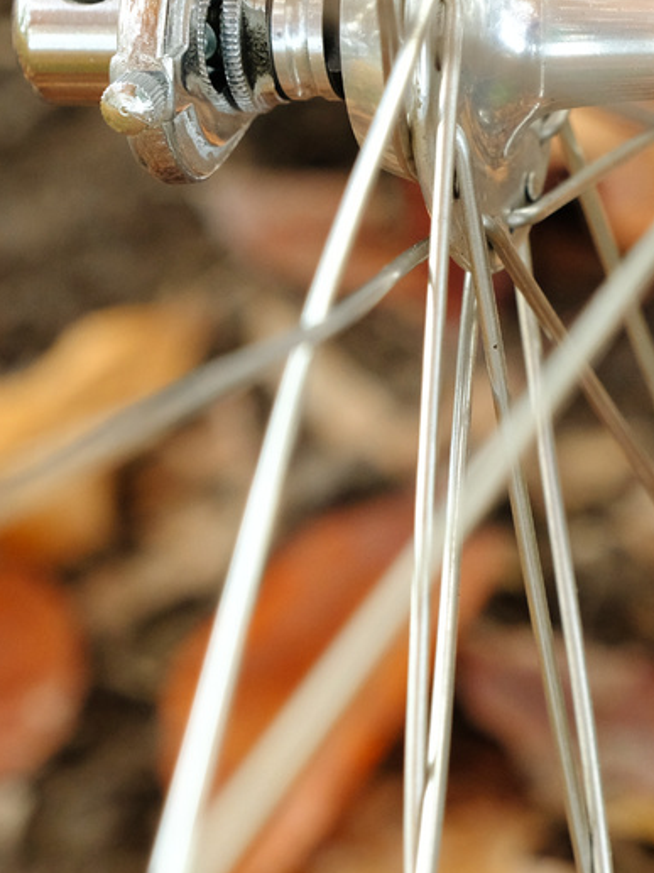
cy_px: 287
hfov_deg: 8.5
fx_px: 4338
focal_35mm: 172
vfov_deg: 11.5
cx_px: 815
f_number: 4.5
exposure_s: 1/170
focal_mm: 51.6
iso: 1250
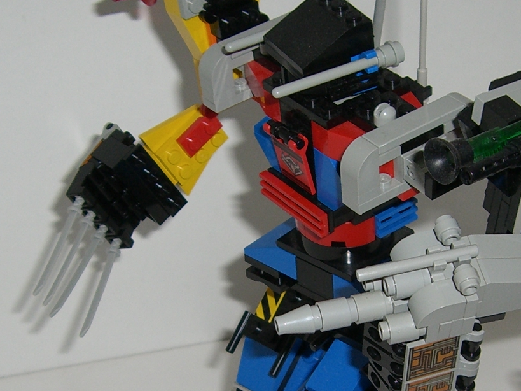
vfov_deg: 15.4
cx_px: 357
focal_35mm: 95
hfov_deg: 20.6
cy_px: 317
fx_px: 1430
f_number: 2.7
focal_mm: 6.2
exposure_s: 1/60
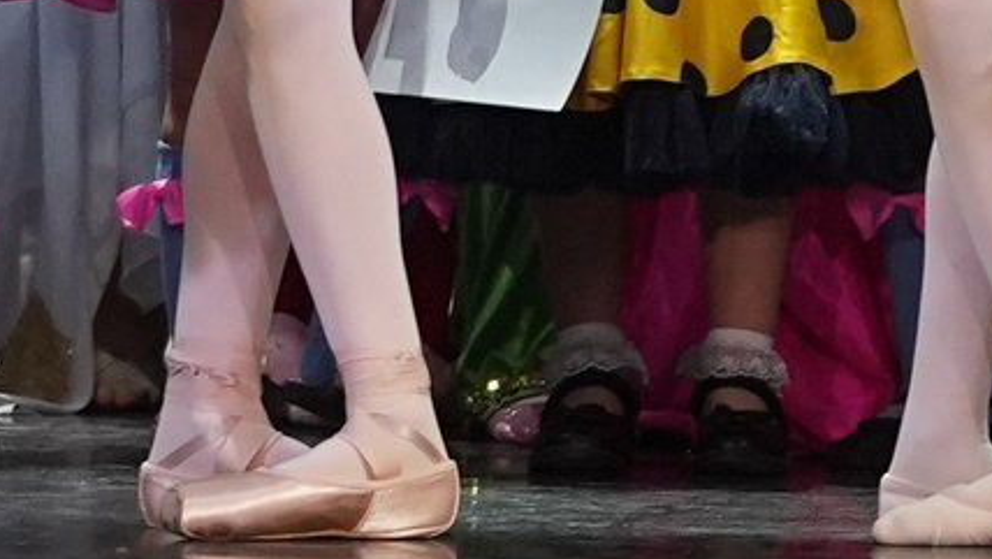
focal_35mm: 695
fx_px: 18286
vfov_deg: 1.7
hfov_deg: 3.1
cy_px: -1279
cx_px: 1766
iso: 1600
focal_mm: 74
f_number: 2.8
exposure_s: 1/400
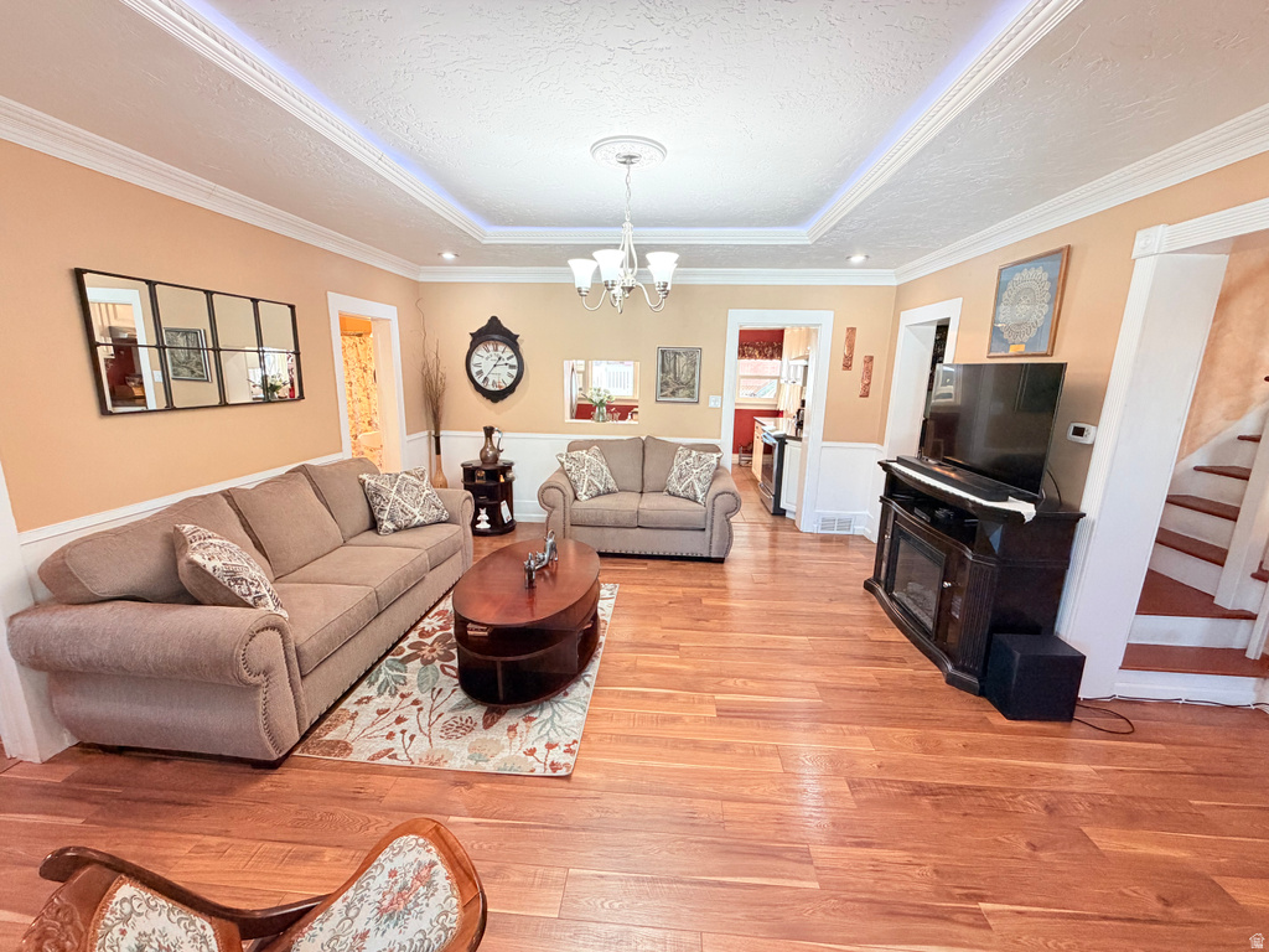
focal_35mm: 14
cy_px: 476
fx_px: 513
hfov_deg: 102.1
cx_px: 634
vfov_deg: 85.7
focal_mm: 2.22
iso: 320
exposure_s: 1/120
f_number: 2.2
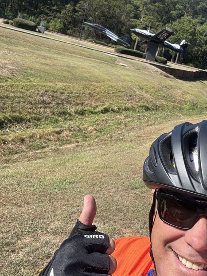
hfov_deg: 33.3
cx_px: 138
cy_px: 119
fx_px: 343
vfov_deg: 43.8
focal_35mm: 43
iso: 25
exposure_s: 1/818
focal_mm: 2.69
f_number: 1.9
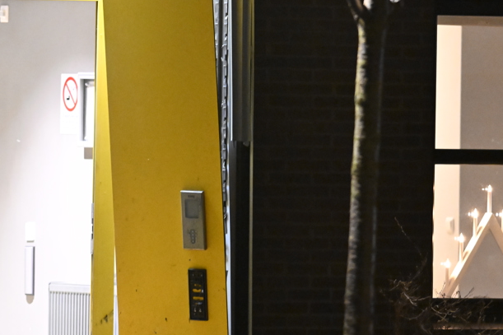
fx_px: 9330
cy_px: 206
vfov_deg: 2.1
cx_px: 221
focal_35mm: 668
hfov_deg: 3.1
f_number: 2.8
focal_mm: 300
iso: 8000
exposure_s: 1/80
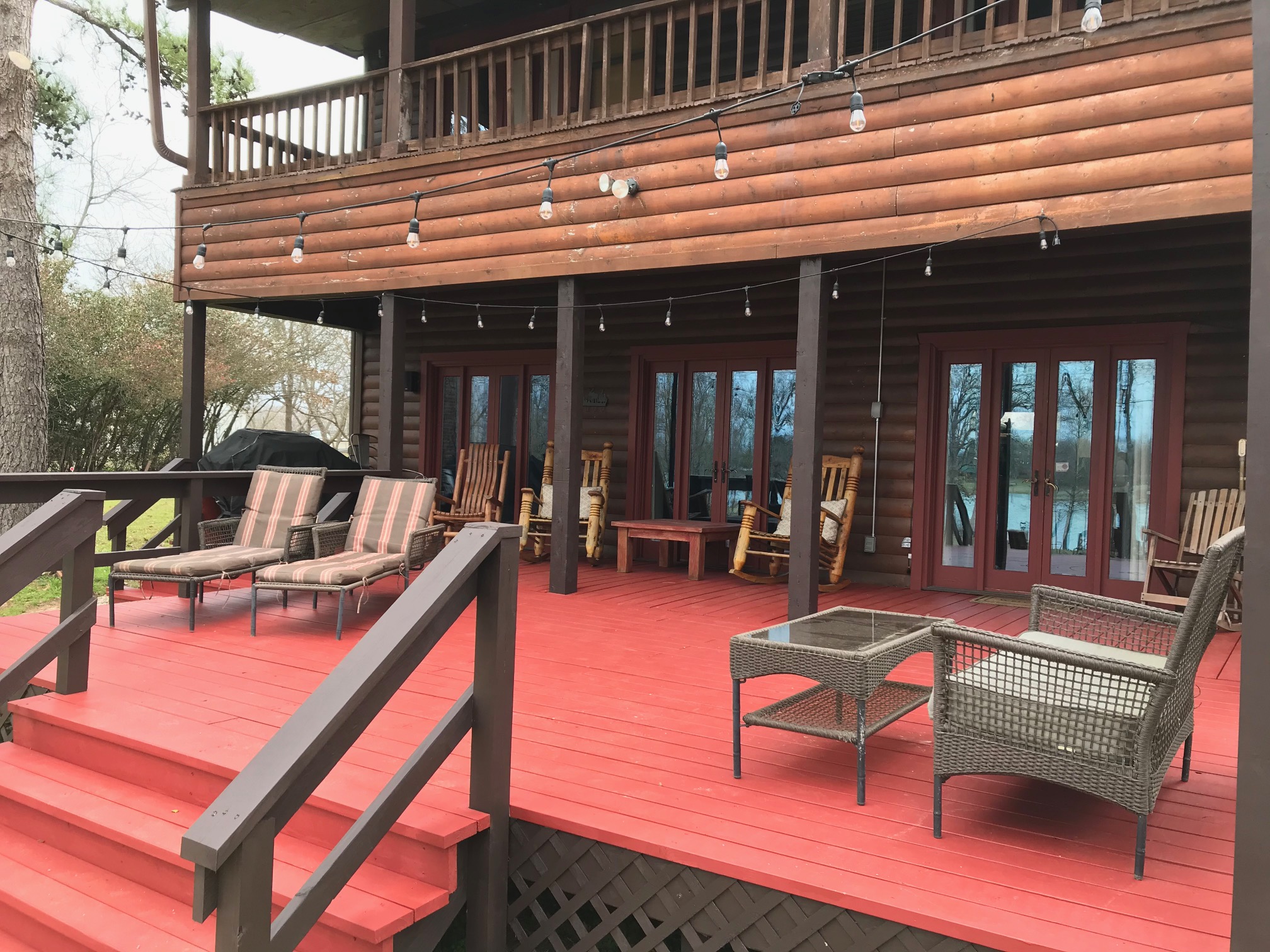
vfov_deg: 49.7
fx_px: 1027
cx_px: 635
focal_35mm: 28
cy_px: 476
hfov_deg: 63.4
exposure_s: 1/144
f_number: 1.8
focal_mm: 3.99
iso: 20
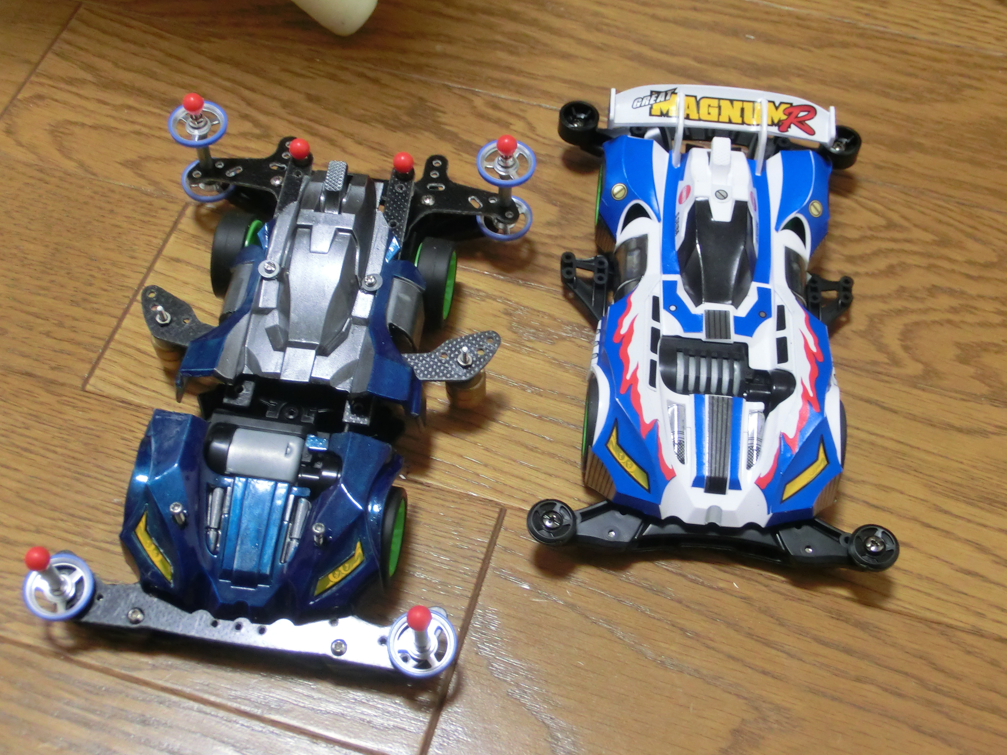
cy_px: 379
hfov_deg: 36.8
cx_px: 510
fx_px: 1513
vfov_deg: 28.0
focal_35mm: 52
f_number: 4.4
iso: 800
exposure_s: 1/20
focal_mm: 9.09
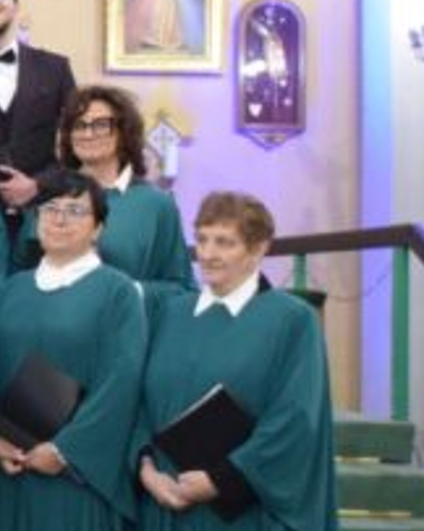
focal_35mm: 128
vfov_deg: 15.0
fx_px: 2011
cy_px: 212
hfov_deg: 10.7
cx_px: -510
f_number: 4
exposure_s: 1/60
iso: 2800
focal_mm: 24
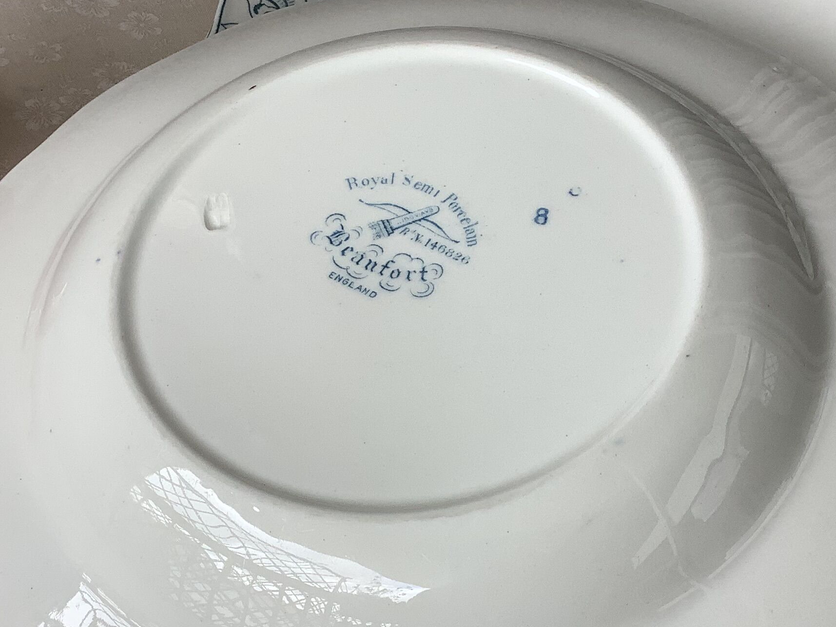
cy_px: 422
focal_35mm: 59
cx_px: 468
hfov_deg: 32.7
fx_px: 1425
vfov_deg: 24.7
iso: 32
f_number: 2.4
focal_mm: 3.3
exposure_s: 1/120
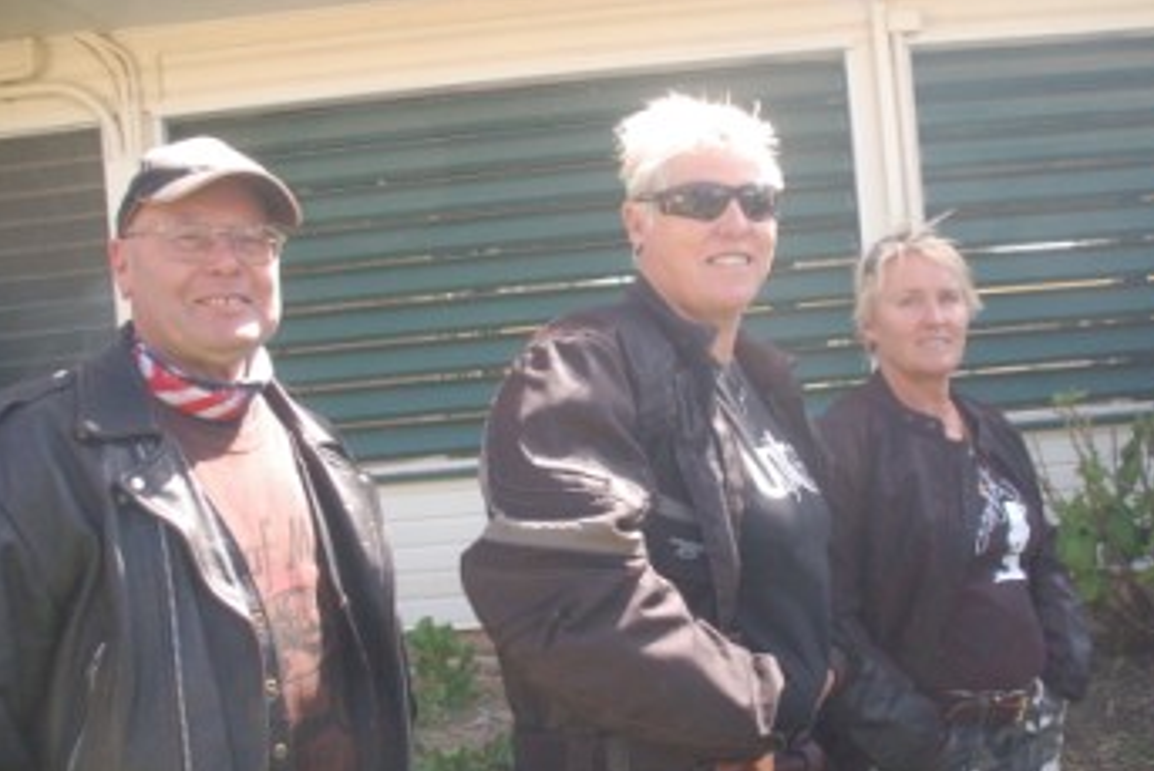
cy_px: 443
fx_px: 1945
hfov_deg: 33.0
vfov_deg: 22.4
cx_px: 666
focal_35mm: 61
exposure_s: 1/200
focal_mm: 31
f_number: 7.1
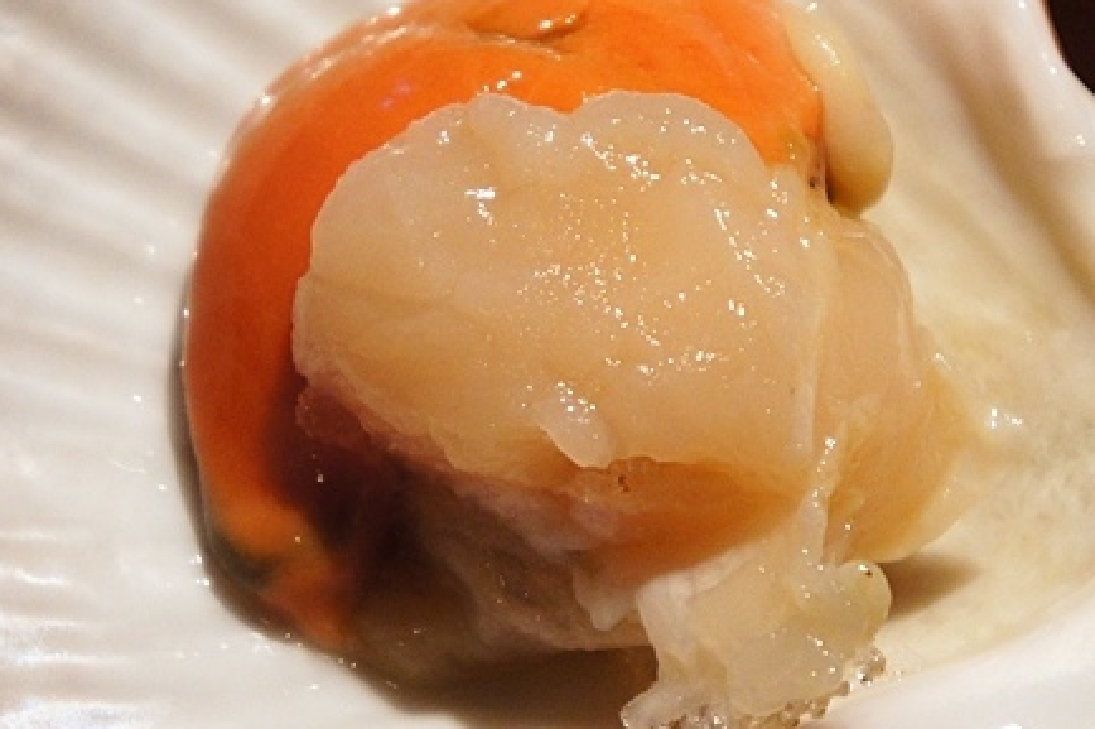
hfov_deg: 12.2
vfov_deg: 8.2
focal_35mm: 168
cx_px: 542
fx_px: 5108
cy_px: 322
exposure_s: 1/60
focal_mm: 54
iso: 1600
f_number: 5.6
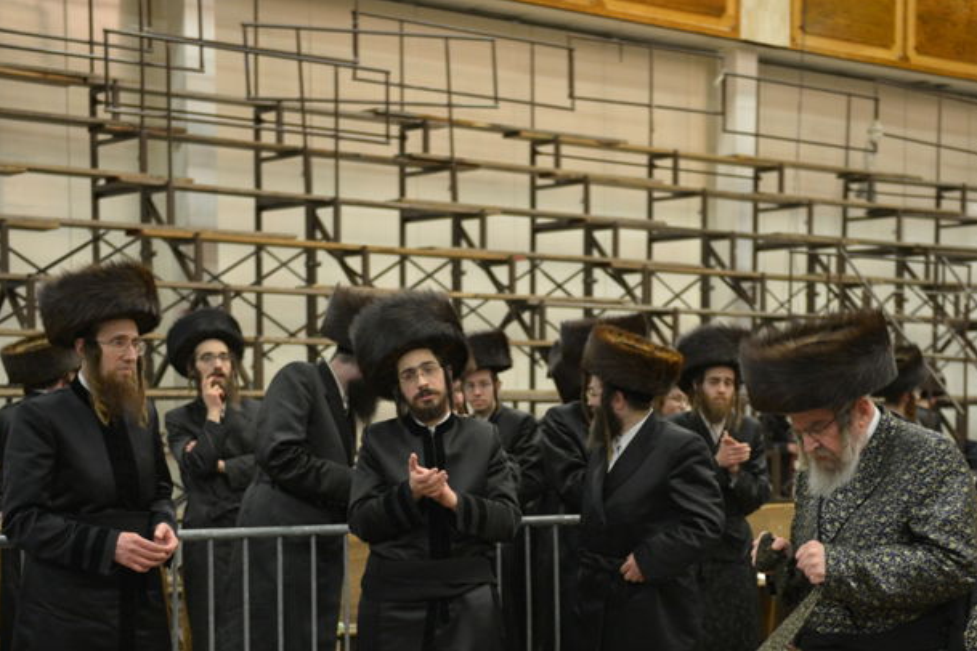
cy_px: 546
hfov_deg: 27.3
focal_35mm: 74
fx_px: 2008
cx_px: 552
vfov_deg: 18.2
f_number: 2.8
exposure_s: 1/125
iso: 1100
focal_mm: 44
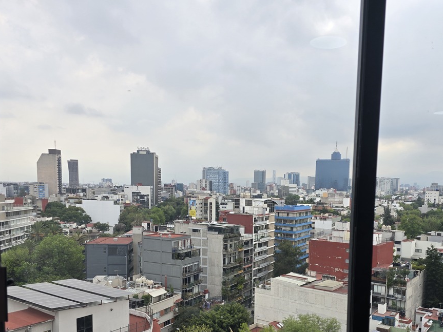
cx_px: 269
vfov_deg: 43.5
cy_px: 223
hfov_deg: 56.3
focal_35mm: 32
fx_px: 409
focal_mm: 6.3
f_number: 1.7
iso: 12
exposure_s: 1/398
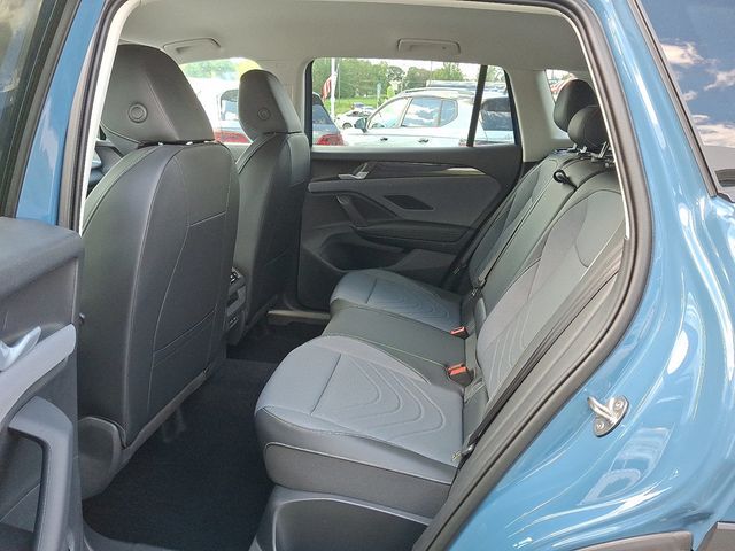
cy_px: 276
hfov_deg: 69.4
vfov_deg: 54.9
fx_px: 531
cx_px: 368
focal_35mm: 25
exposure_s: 1/100
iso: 70
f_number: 1.8
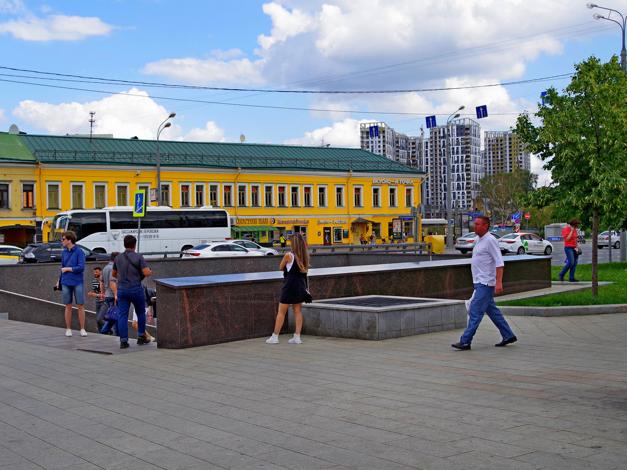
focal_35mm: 49
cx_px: 288
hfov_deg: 38.9
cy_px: 234
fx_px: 888
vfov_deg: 29.7
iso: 200
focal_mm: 30
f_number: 8
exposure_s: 1/320
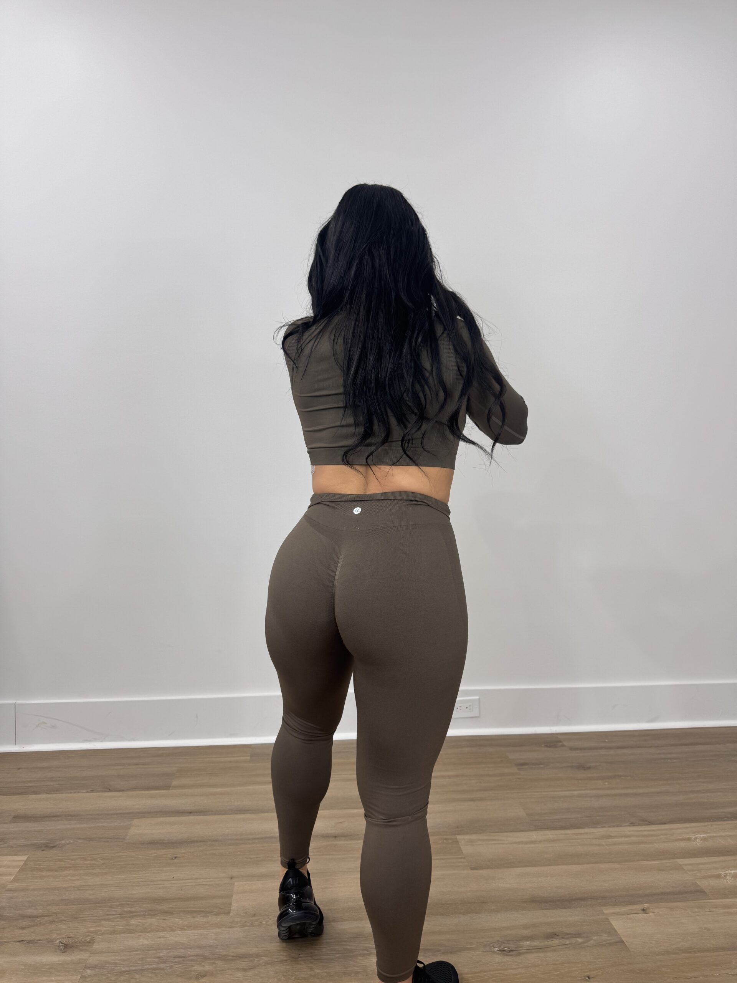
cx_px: 368
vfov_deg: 71.6
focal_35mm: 24
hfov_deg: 56.8
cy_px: 492
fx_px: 681
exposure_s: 1/120
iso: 80
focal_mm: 6.76
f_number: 1.78
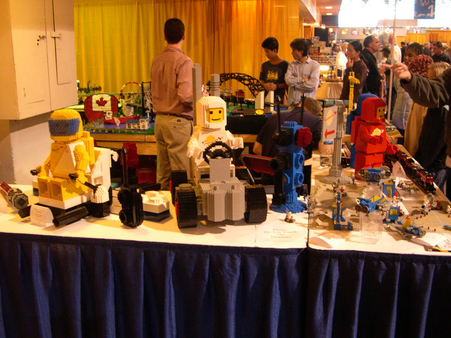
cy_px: 169
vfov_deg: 37.7
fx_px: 495
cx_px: 226
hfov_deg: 49.0
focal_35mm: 38
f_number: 2.8
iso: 400
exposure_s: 1/16
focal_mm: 8
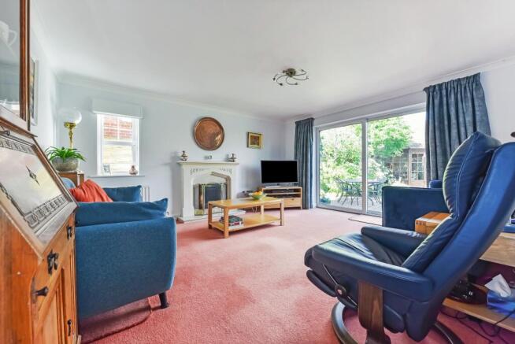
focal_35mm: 14
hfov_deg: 104.2
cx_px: 258
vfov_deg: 81.3
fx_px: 200
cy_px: 172
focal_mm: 14
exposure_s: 1/40
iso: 400
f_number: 9
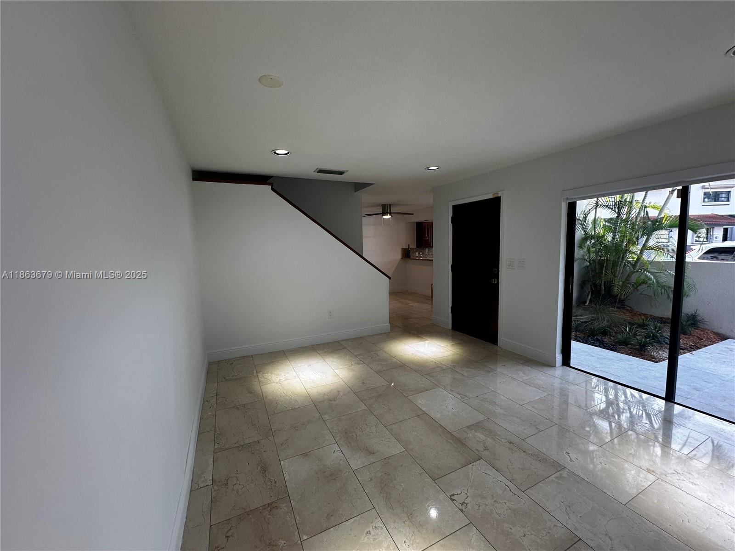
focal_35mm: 14
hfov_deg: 102.1
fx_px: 297
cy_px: 276
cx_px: 368
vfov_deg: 85.7
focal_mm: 2.22
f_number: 2.2
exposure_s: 1/120
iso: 80
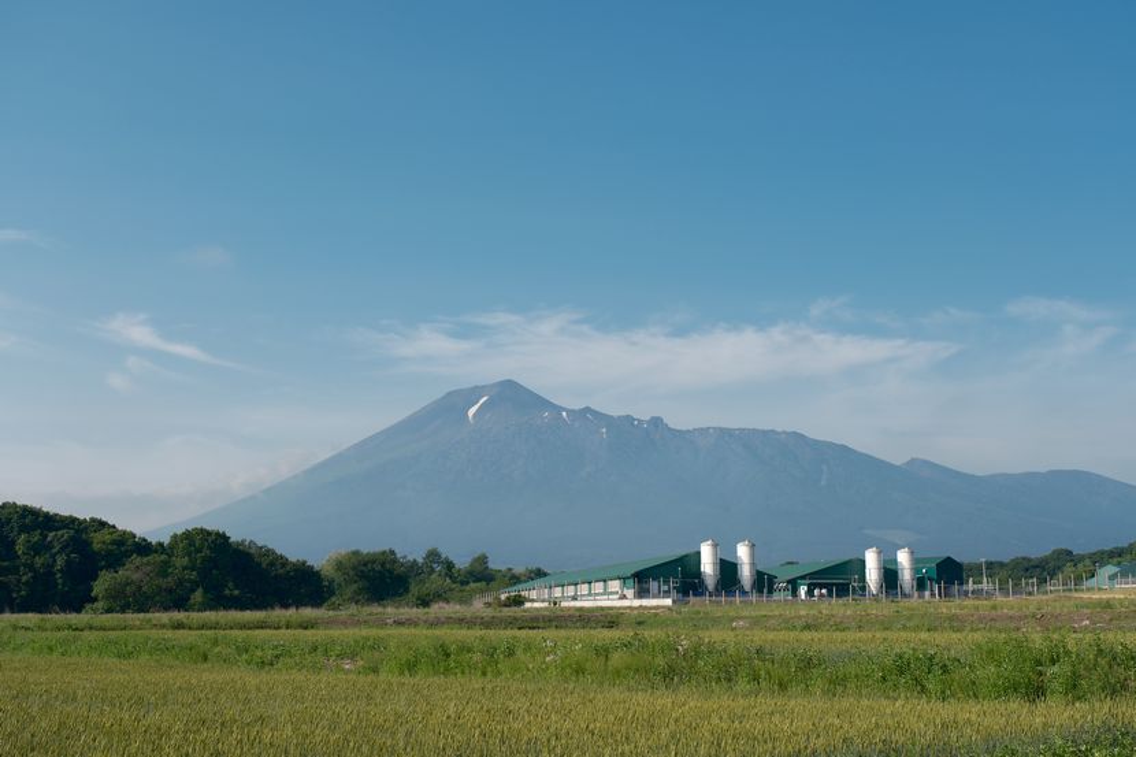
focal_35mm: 42
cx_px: 568
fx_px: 1325
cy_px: 378
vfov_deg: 31.9
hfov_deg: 46.4
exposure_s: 1/500
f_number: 5
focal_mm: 28.3
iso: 125
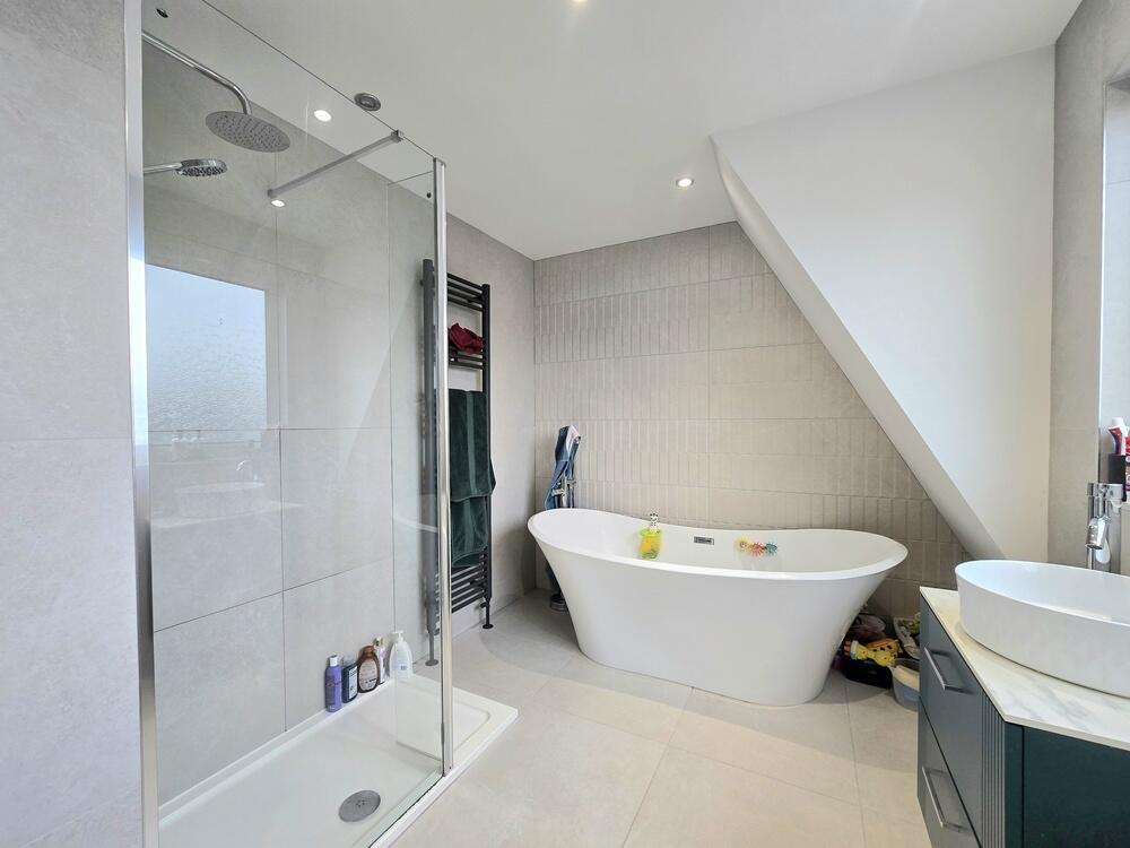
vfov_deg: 89.9
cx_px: 565
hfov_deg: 106.2
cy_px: 424
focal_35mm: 13
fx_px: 424
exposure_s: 1/50.3
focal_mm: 2.2
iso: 64
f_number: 2.2
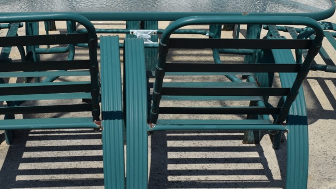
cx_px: 89
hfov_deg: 31.5
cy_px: 116
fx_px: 586
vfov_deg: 18.3
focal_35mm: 66
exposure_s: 1/500
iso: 200
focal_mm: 27
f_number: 11
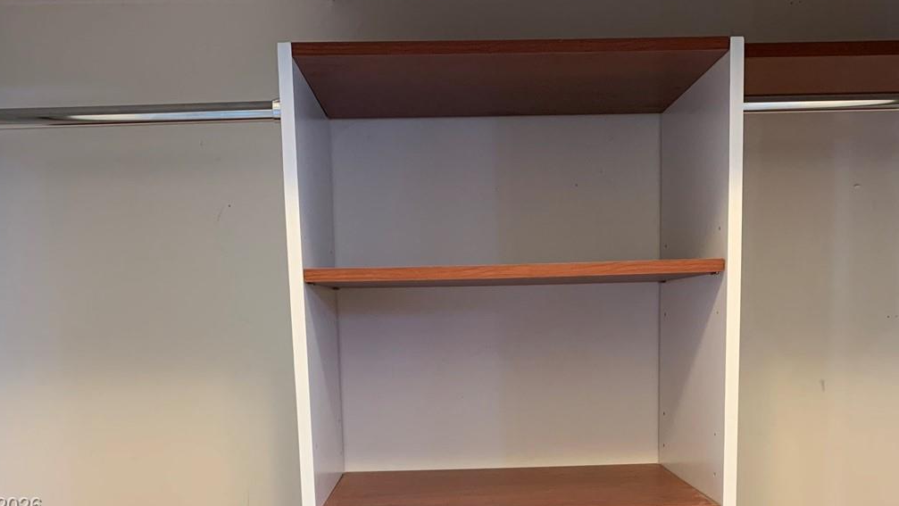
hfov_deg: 45.4
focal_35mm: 45
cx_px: 478
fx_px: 1073
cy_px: 507
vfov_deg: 25.2
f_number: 1.8
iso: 160
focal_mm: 4.25
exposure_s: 1/60
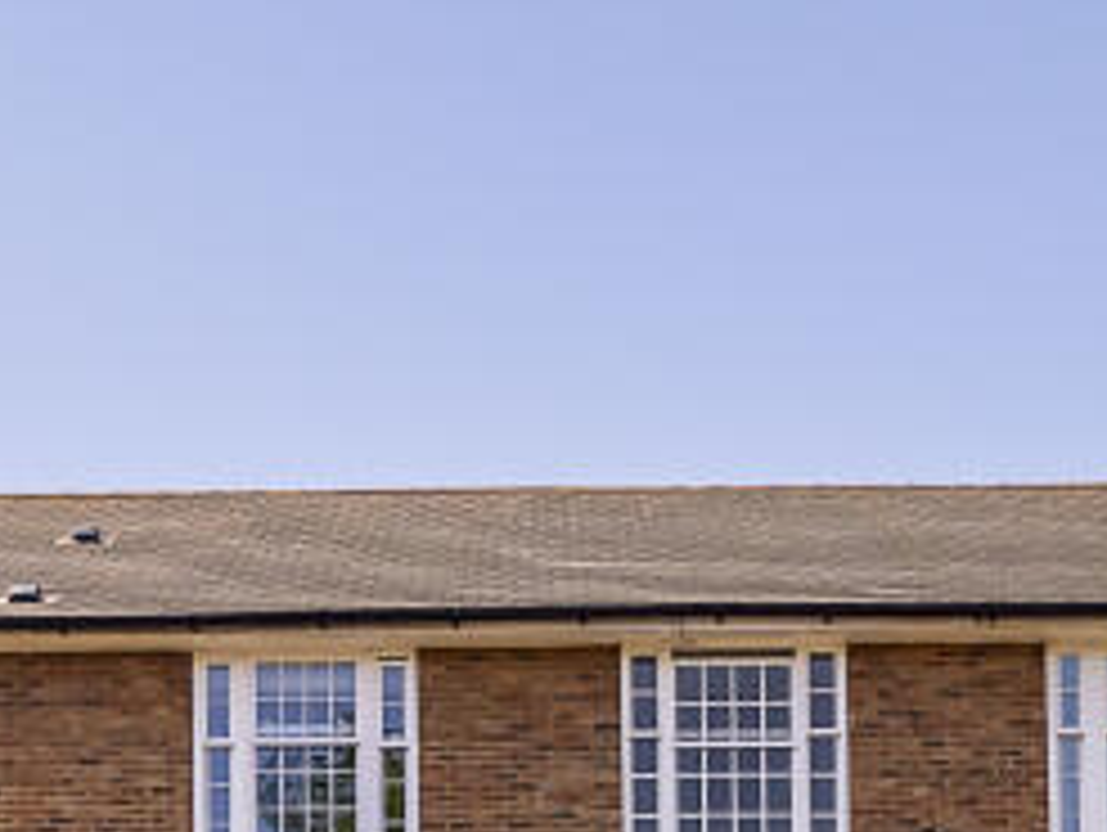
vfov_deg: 15.3
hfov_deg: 21.3
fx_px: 2945
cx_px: 482
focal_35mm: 92
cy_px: 1095
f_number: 4
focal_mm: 15.1
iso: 320
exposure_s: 1/2000
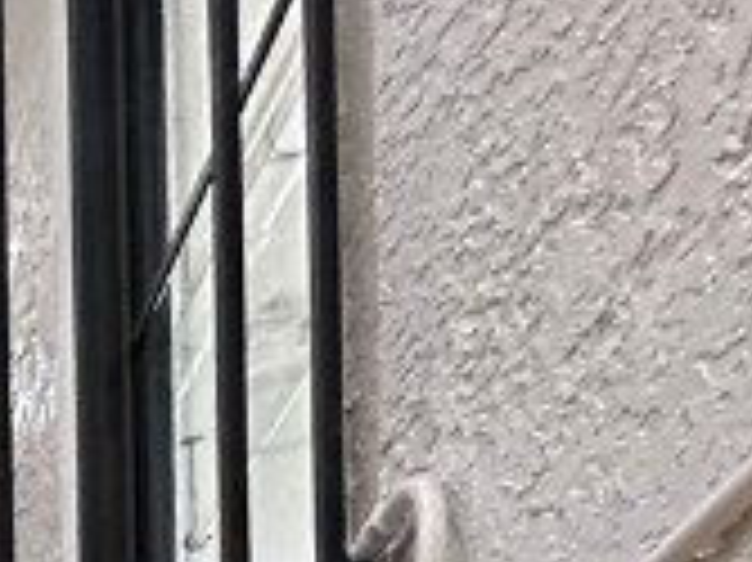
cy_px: 1682
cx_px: -815
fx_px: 1867
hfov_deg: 16.4
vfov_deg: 11.1
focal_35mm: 86
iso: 400
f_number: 2.2
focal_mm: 2.22
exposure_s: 1/60
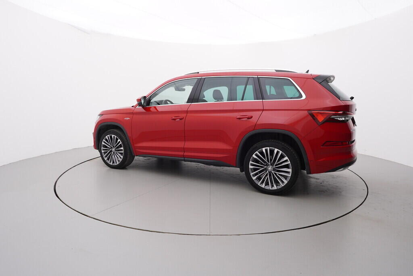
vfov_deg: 56.2
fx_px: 258
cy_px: 138
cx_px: 206
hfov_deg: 77.3
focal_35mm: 22
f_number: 5
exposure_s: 1/80
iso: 200
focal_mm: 15
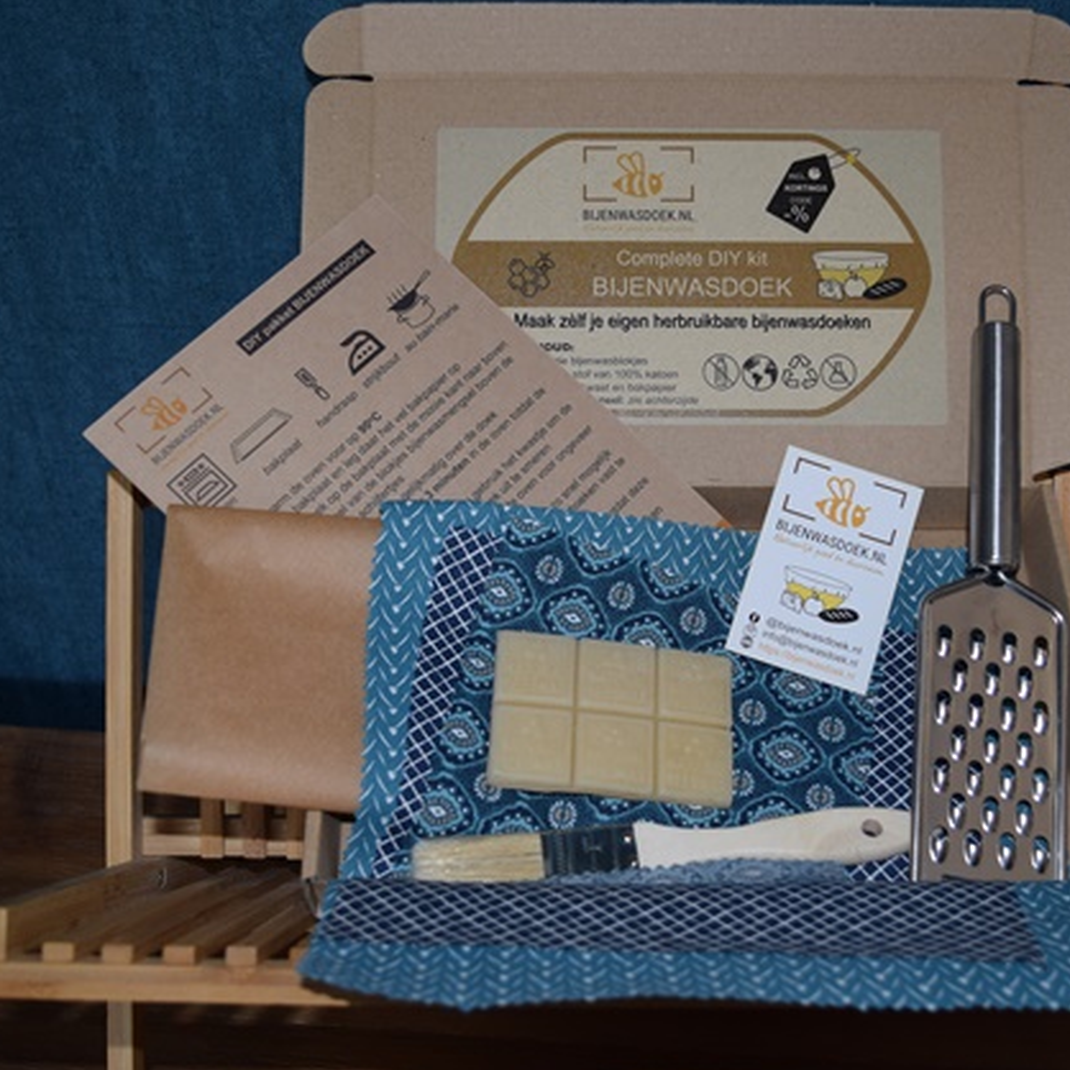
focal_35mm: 43
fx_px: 1504
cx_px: 637
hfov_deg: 39.0
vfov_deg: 39.2
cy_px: 536
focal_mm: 22
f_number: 4
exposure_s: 1/60
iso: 360
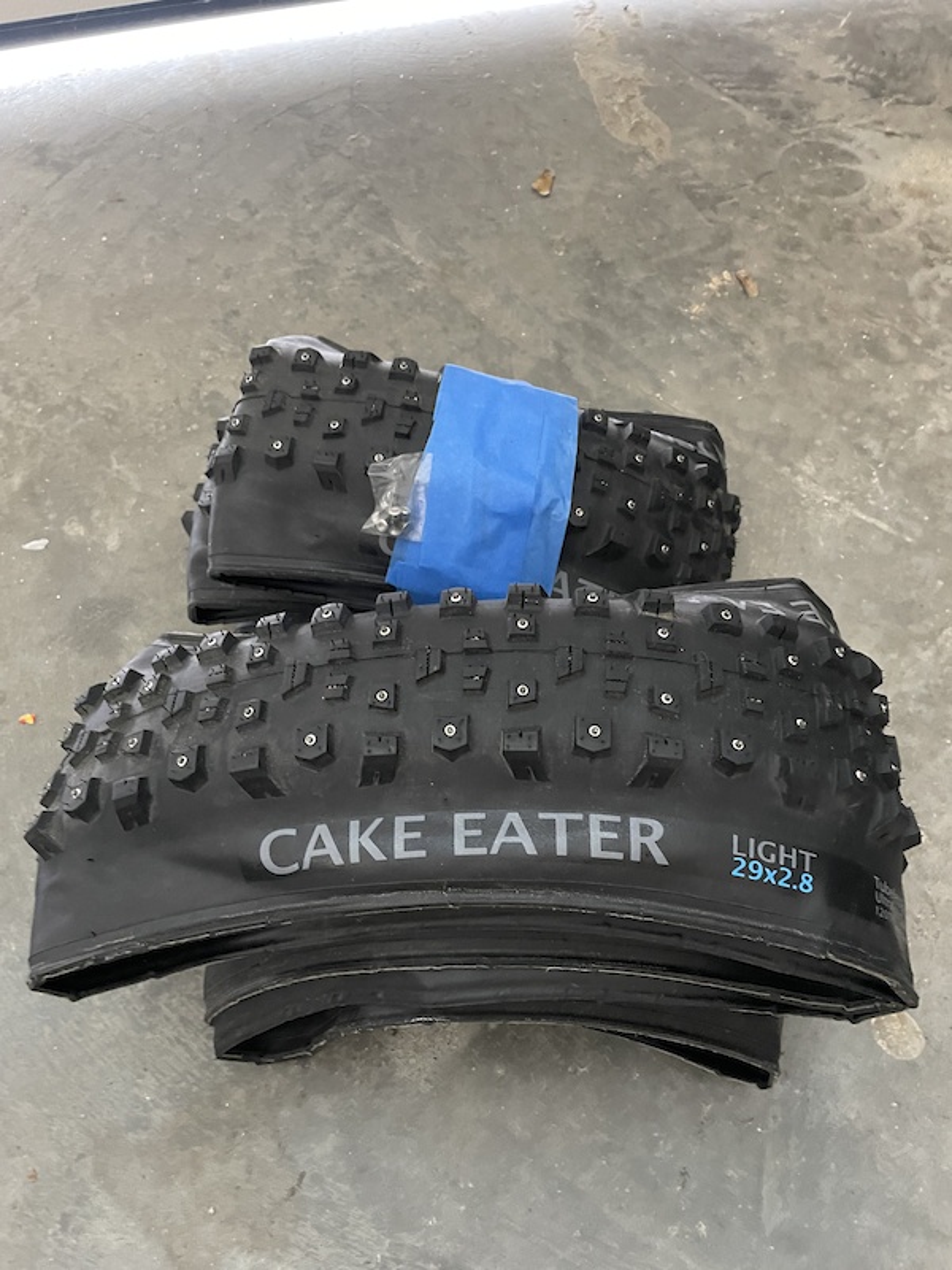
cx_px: 476
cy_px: 635
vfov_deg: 67.3
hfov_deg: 53.1
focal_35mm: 26
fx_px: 953
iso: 640
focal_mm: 4.2
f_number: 1.6
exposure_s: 1/30
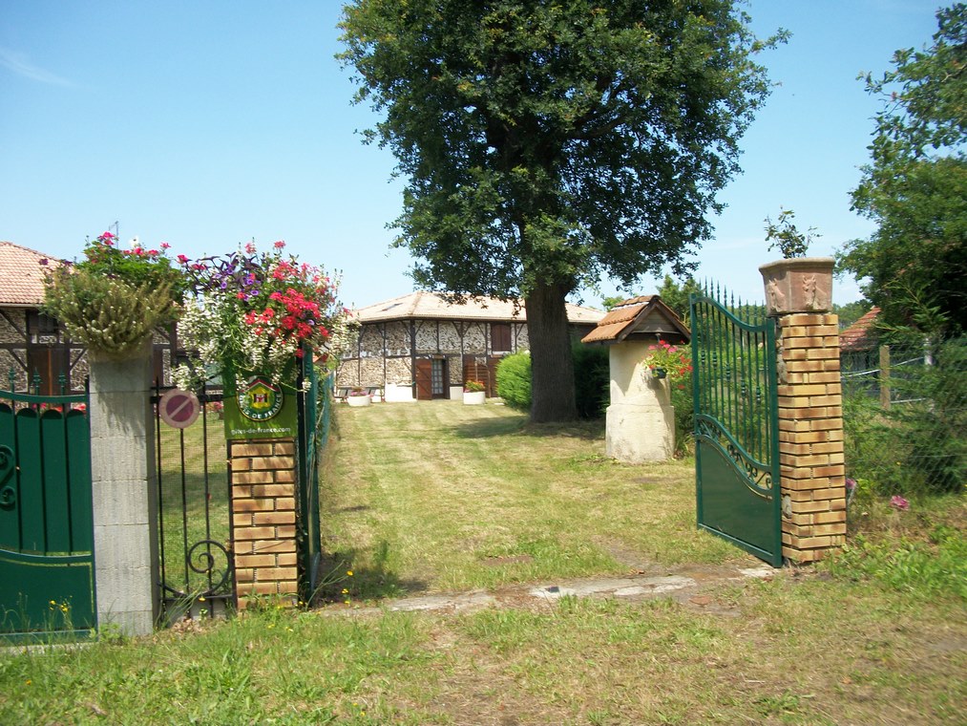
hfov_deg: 56.8
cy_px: 363
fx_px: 894
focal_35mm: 32
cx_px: 484
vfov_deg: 44.2
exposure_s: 1/100
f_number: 8.8
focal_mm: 5.7
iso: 80
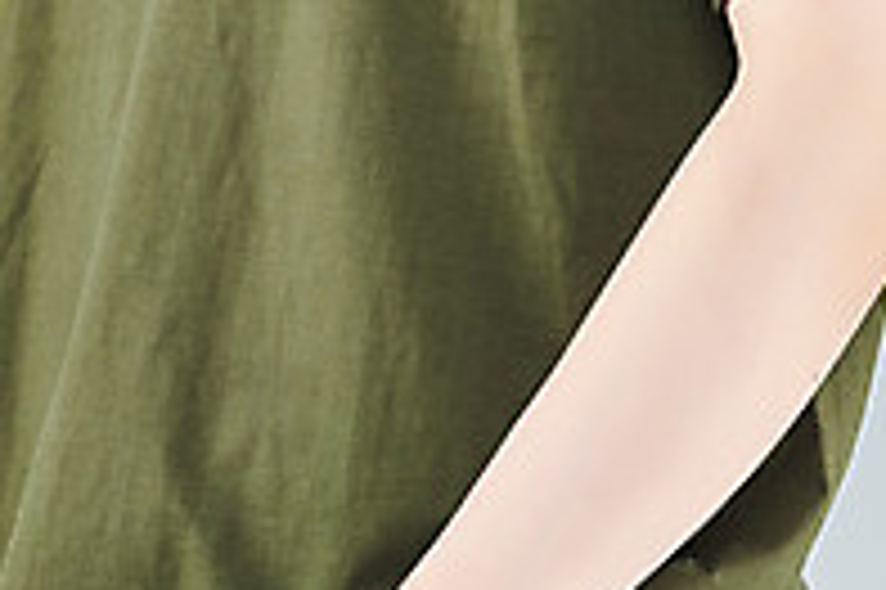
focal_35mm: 411
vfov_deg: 3.3
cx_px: 376
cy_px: 0
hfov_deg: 5.0
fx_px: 10106
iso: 100
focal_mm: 135
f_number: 16
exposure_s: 1/125
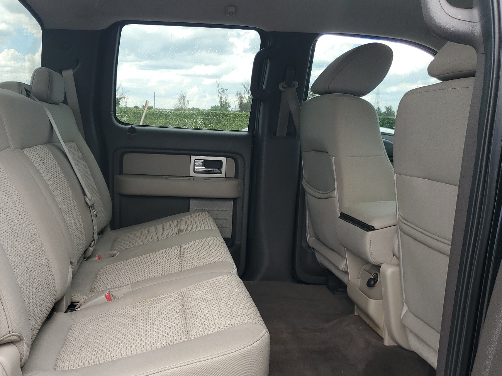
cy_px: 206
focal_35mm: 32
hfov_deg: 56.4
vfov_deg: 44.1
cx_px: 200
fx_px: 464
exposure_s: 1/208
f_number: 1.5
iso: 50
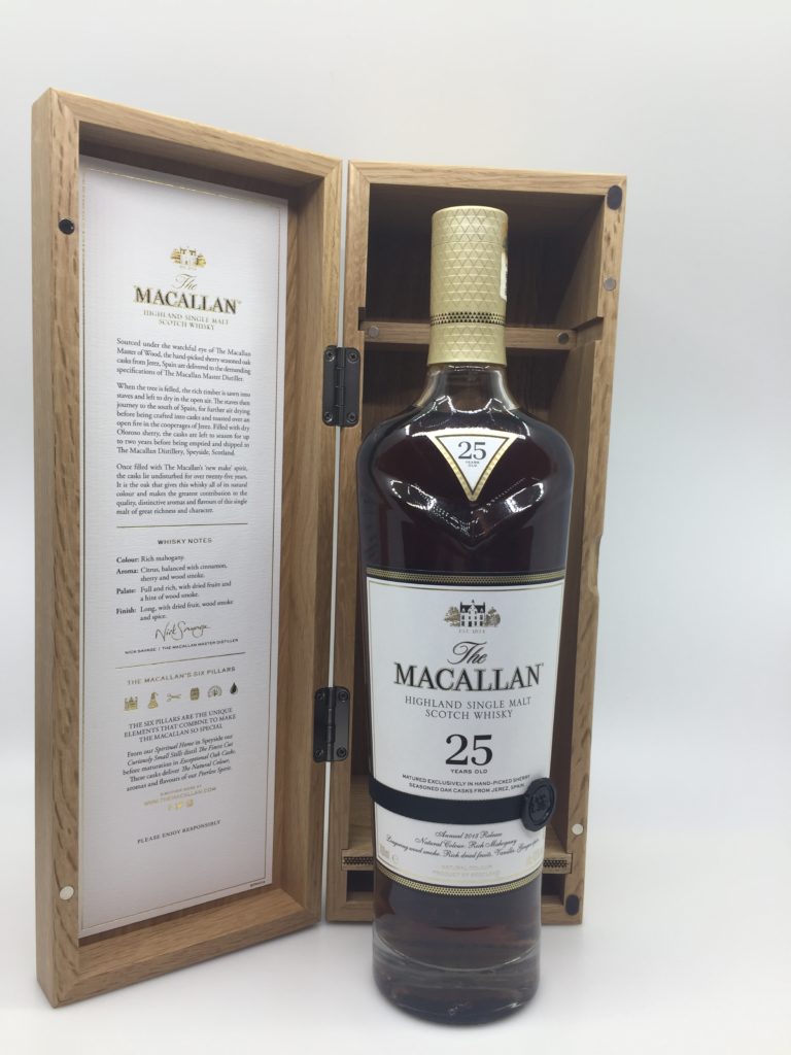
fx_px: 884
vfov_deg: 61.7
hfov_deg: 48.2
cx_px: 396
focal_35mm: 29
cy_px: 528
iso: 32
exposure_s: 1/103
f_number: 2.2
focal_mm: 4.15
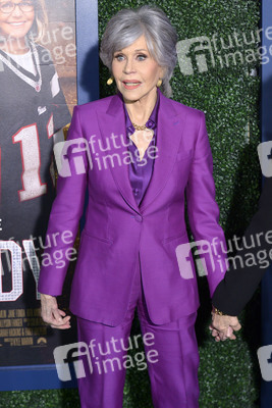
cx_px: 136
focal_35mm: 75
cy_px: 204
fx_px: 849
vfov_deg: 27.0
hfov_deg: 18.2
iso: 2000
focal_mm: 75
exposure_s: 1/320
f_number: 6.3
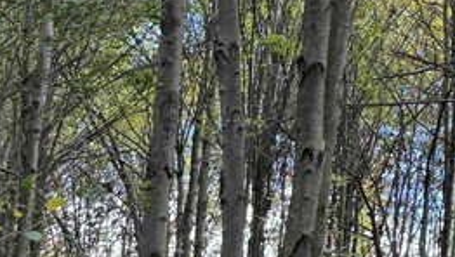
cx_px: -293
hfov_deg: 17.9
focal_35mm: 102
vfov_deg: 10.2
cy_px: 634
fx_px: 1232
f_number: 1.78
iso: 125
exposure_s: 1/121
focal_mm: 6.76
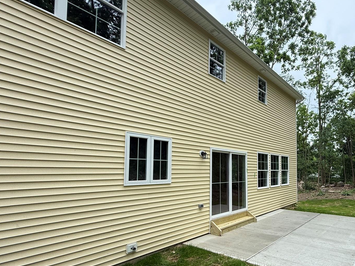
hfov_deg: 75.2
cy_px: 158
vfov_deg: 62.9
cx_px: 251
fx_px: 215
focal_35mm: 21
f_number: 2.2
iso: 64
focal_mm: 2.22
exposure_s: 1/596
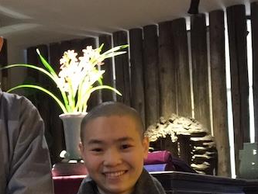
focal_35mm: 93
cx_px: -58
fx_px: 693
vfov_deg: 15.5
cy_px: 211
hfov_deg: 19.7
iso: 160
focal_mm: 4.15
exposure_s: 1/8
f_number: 2.2
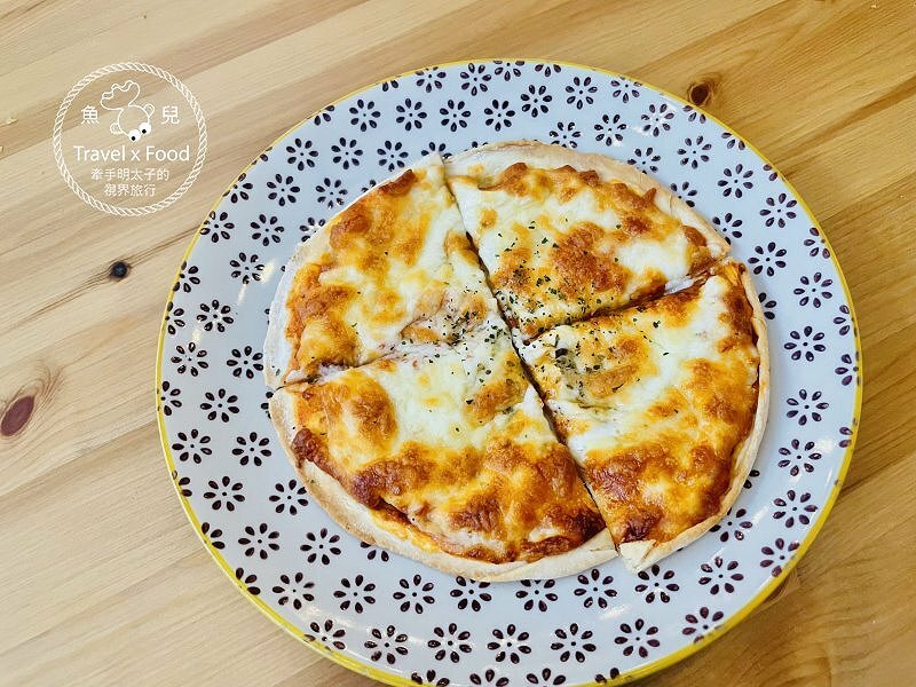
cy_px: 344
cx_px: 458
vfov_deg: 53.1
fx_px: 688
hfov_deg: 67.3
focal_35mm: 26
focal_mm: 4.2
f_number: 1.6
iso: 400
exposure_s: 1/60
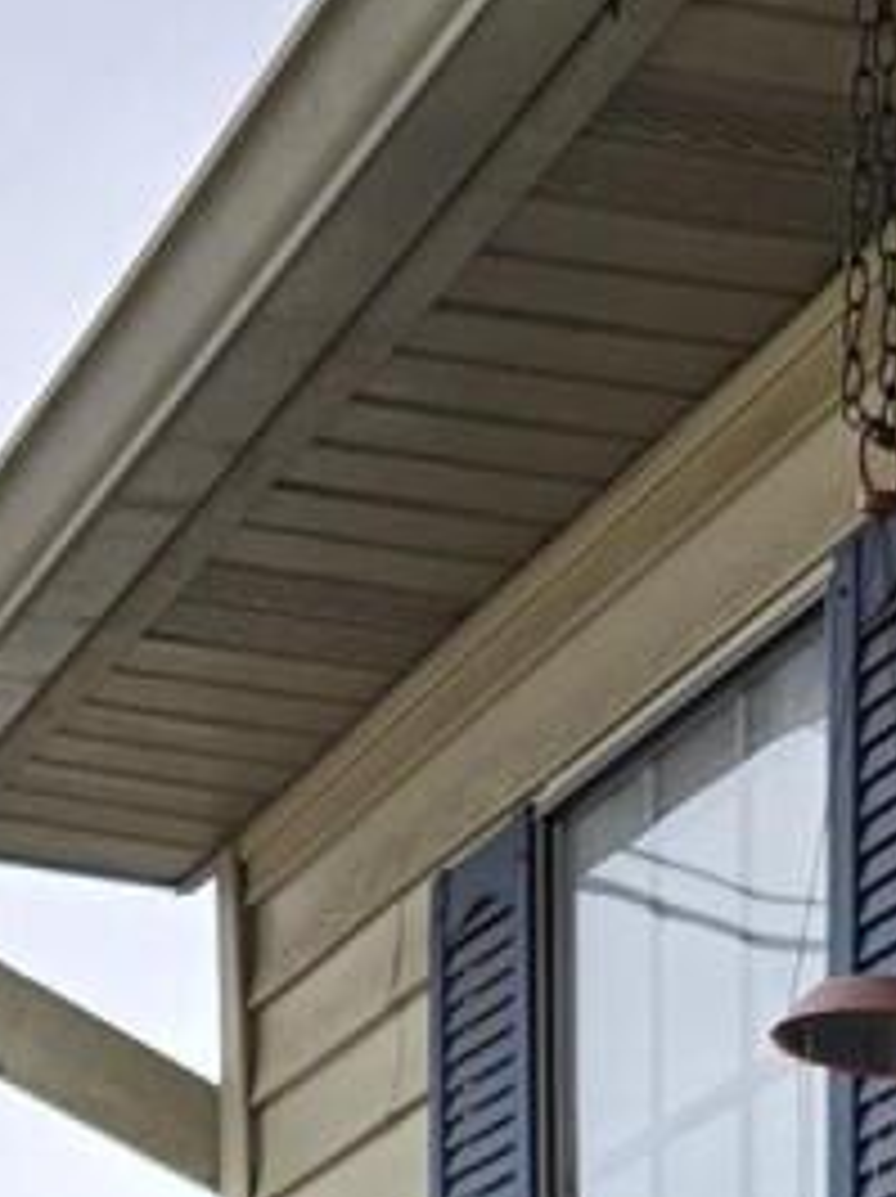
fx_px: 5980
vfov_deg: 9.0
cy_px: 3748
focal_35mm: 173
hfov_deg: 8.2
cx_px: 1751
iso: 12
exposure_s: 1/272
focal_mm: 6.3
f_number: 1.7
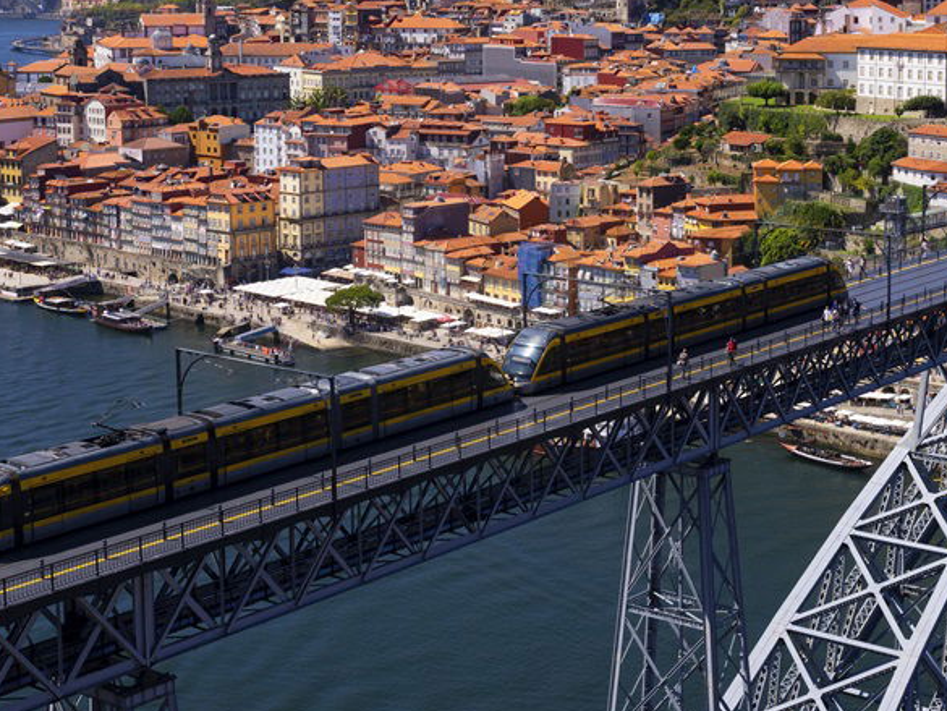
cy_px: 176
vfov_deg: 21.1
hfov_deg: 28.0
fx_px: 1888
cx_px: 618
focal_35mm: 69
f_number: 11
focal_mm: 35
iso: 100
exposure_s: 1/160
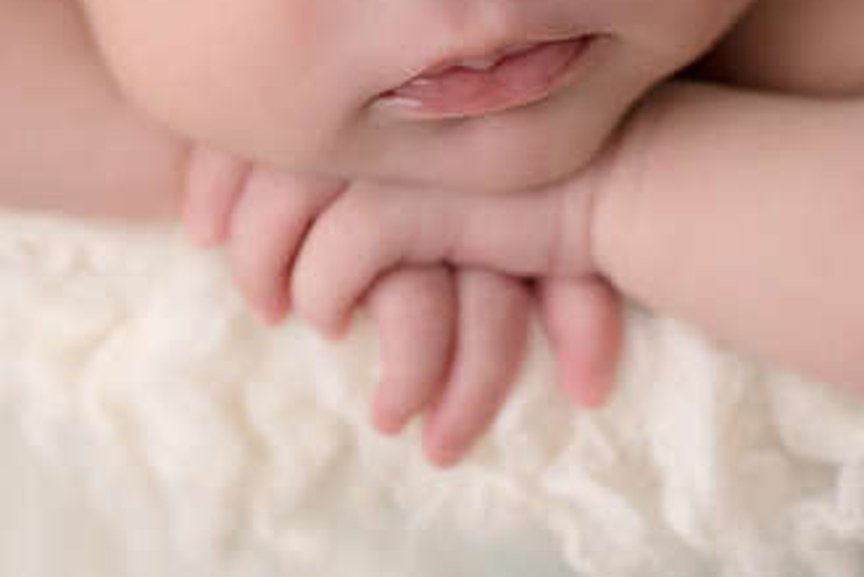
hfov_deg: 16.0
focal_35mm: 128
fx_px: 3073
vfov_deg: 10.5
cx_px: 400
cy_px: -123
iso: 100
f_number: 2.5
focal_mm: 35
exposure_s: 1/125
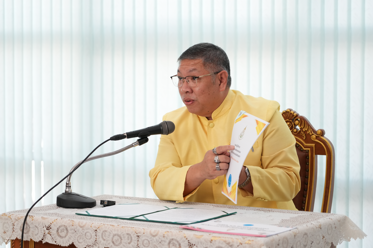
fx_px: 1088
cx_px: 186
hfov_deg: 19.5
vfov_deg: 13.0
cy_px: 124
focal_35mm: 105
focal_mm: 105
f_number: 4
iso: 1250
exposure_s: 1/125
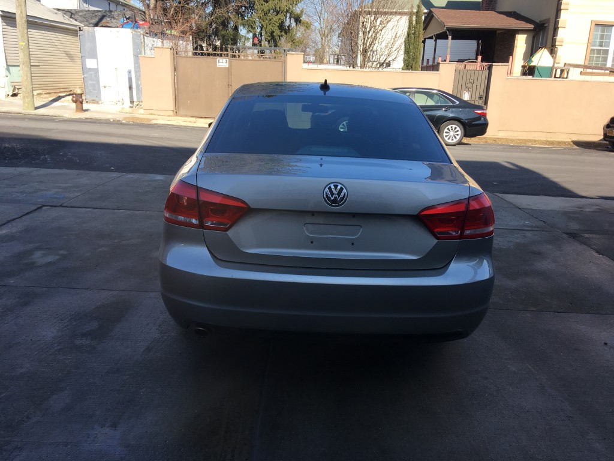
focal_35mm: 29
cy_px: 230
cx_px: 307
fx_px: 514
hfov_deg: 61.7
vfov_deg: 48.2
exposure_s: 1/630
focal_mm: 4.15
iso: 25
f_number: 2.2
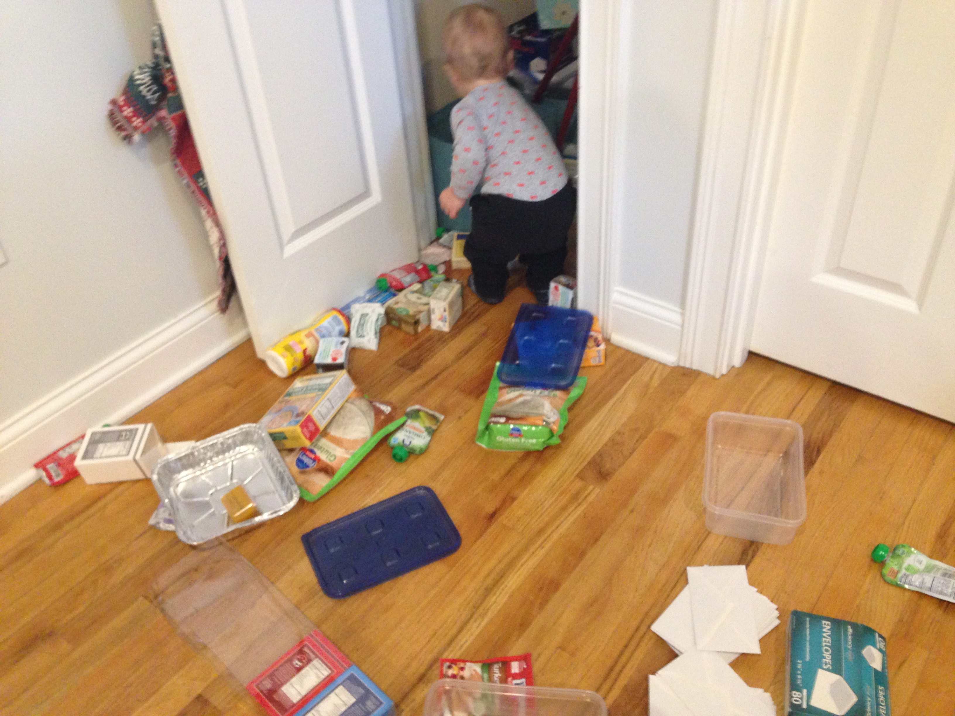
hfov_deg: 55.4
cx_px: 478
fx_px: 910
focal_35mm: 33
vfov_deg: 42.9
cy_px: 358
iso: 320
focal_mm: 4.12
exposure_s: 1/20
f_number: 2.4
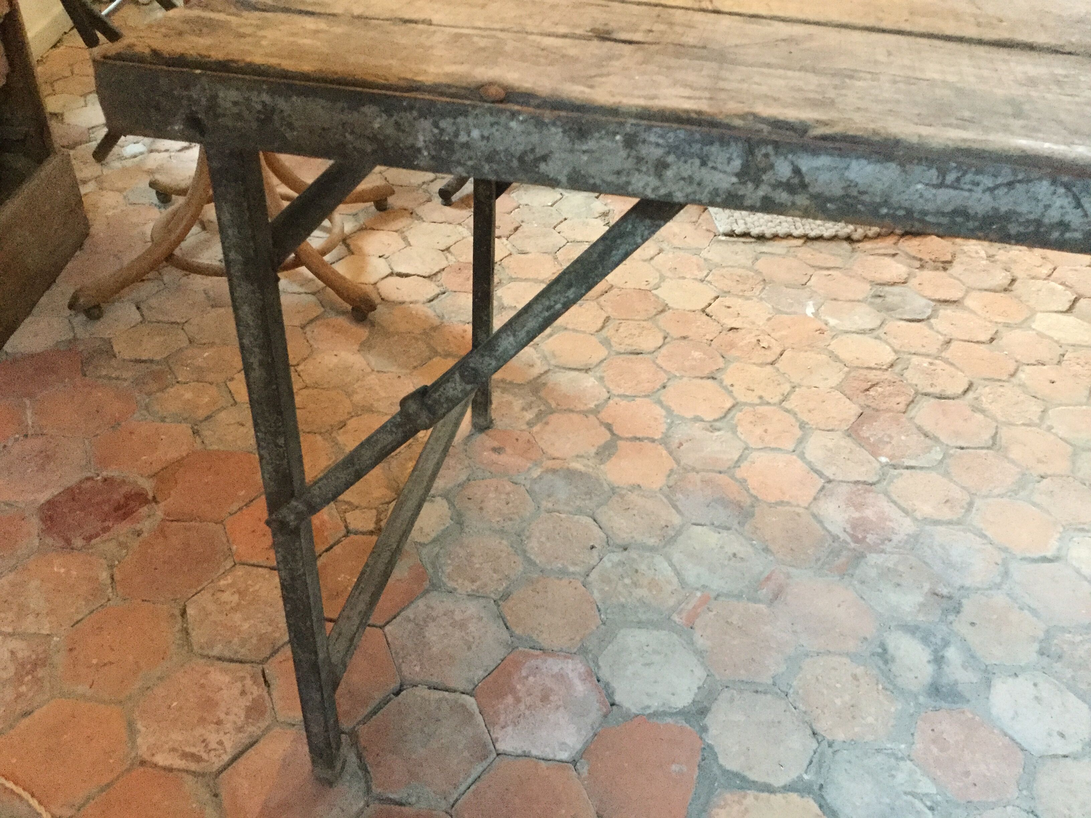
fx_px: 977
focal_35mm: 31
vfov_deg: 45.4
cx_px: 546
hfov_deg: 58.4
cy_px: 409
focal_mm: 3.3
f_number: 2.4
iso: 320
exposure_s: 1/17
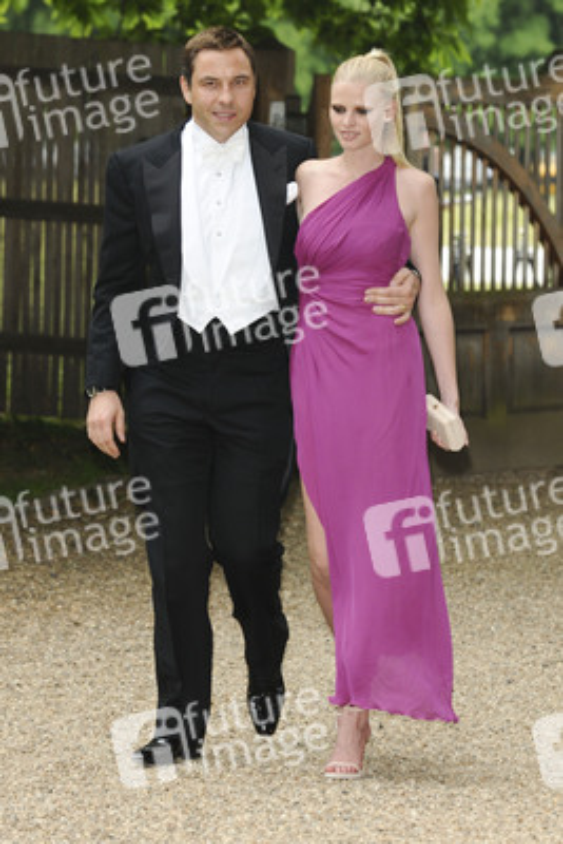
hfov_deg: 8.7
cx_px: 282
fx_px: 3691
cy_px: 422
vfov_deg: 13.0
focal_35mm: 158
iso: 500
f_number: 4.5
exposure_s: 1/160
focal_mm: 105
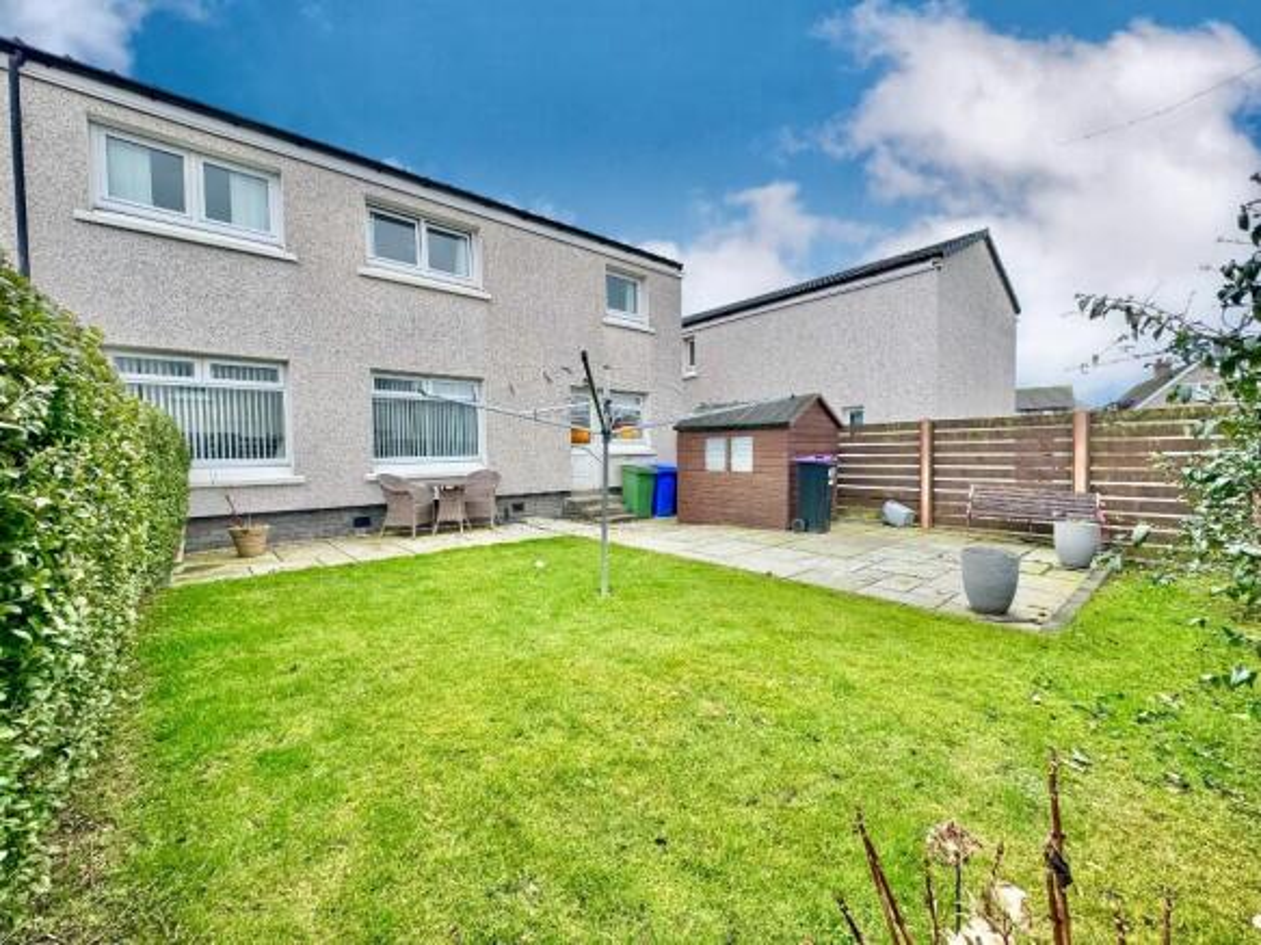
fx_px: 510
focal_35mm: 14
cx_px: 630
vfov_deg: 85.7
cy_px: 472
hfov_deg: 102.1
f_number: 2.2
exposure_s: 1/99
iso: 50
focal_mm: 2.22
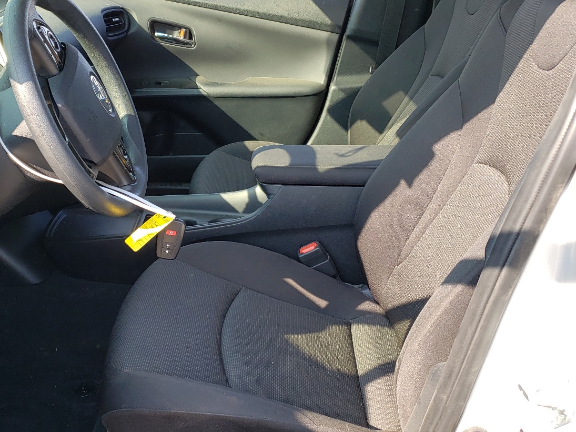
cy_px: 223
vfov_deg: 37.7
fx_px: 632
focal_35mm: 38
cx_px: 172
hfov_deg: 47.8
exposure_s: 1/323
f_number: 1.5
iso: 50
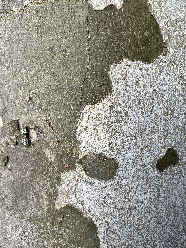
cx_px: 93
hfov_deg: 53.1
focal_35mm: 26
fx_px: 186
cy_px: 124
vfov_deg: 67.3
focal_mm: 5.1
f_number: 1.6
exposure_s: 1/252
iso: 40
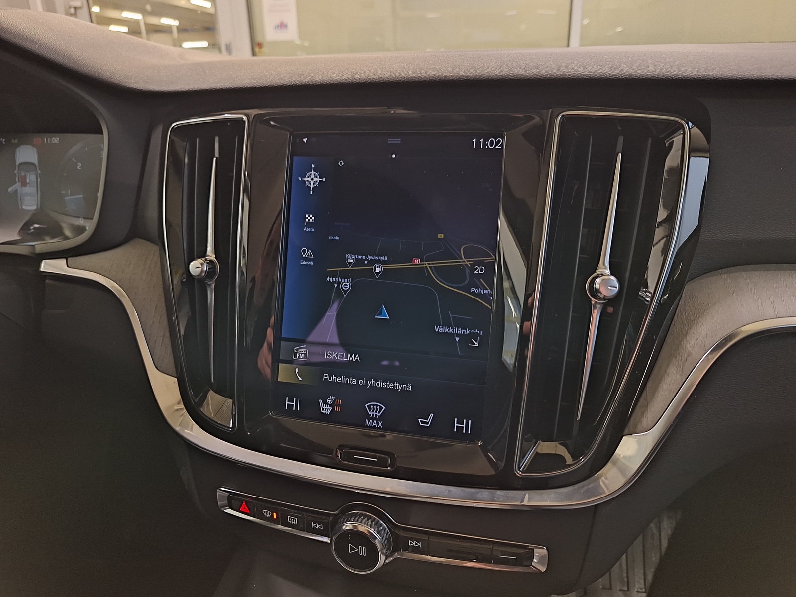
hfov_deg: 73.9
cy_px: 298
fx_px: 529
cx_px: 398
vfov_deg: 58.9
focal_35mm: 23
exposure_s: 1/20
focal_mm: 5.54
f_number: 1.8
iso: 1000
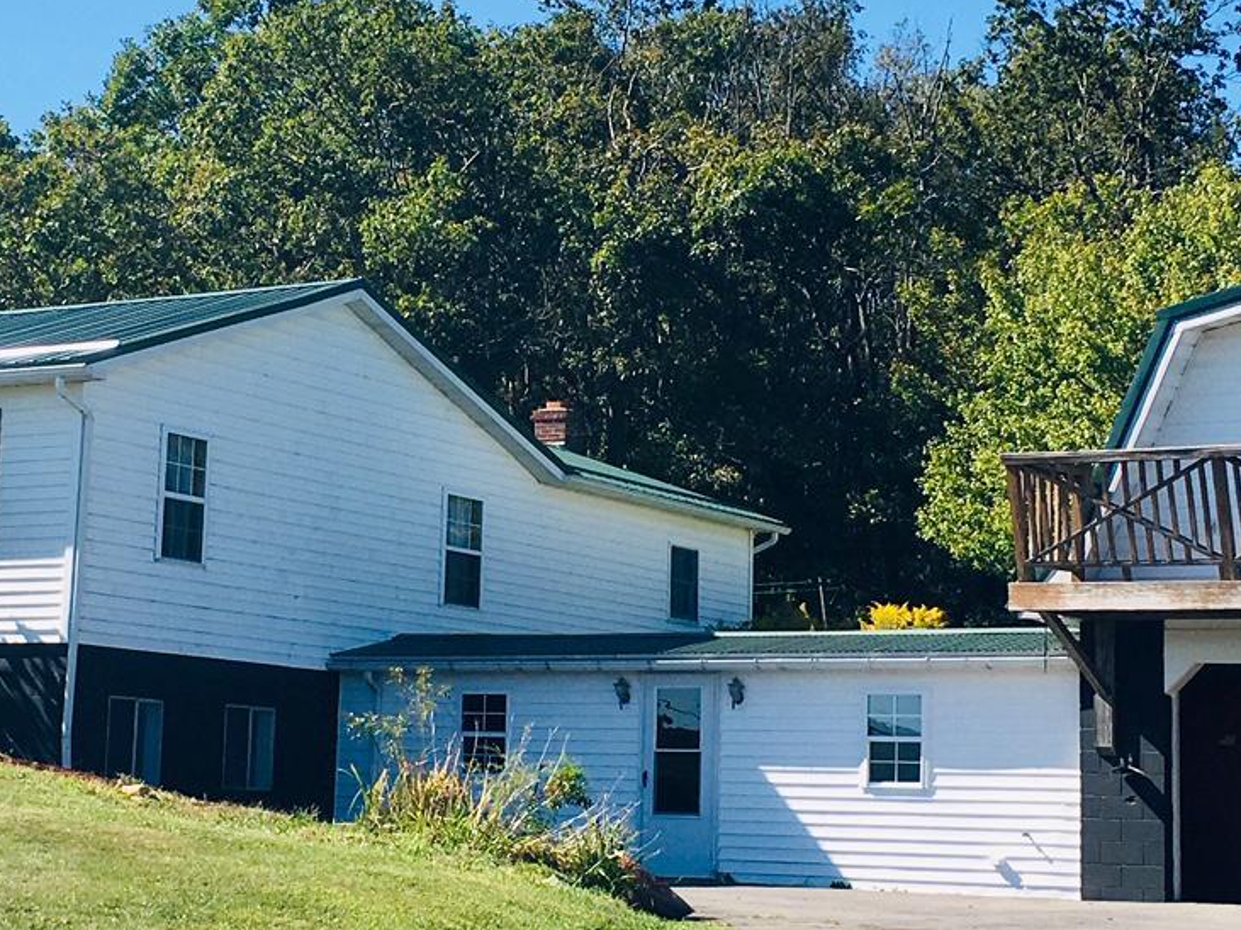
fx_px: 2868
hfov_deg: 24.4
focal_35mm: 80
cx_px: 477
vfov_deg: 18.4
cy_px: 407
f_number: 2.2
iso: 25
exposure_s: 1/1326
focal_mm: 4.15
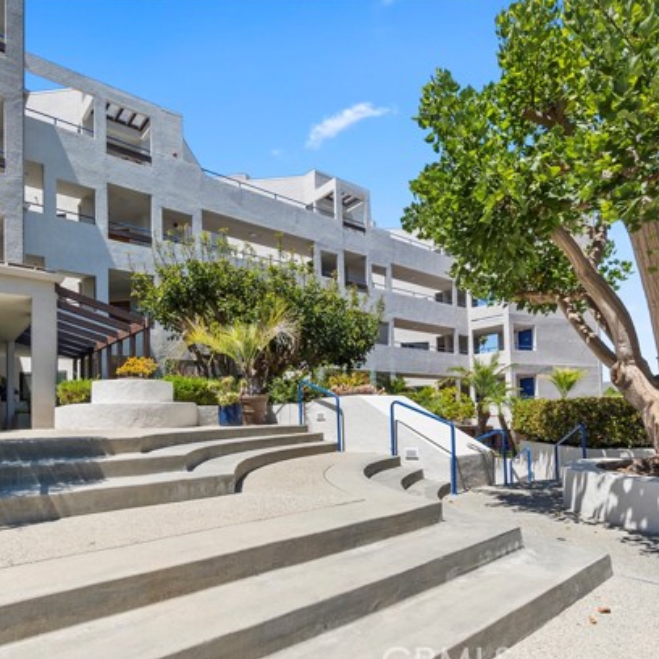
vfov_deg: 74.8
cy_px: 340
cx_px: 321
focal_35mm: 20
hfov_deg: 74.8
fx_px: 431
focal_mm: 10
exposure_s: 1/320
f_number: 8
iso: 400
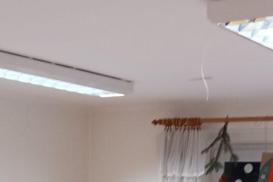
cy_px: 314
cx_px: 150
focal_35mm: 85
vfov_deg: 14.4
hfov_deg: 23.9
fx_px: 644
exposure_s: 1/33.3
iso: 250
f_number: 1.8
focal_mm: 4
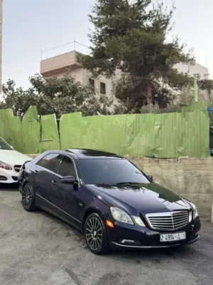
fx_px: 394
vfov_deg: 39.7
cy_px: 142
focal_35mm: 48
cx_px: 106
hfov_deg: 30.3
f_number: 1.78
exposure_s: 1/33
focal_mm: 6.76
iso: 250
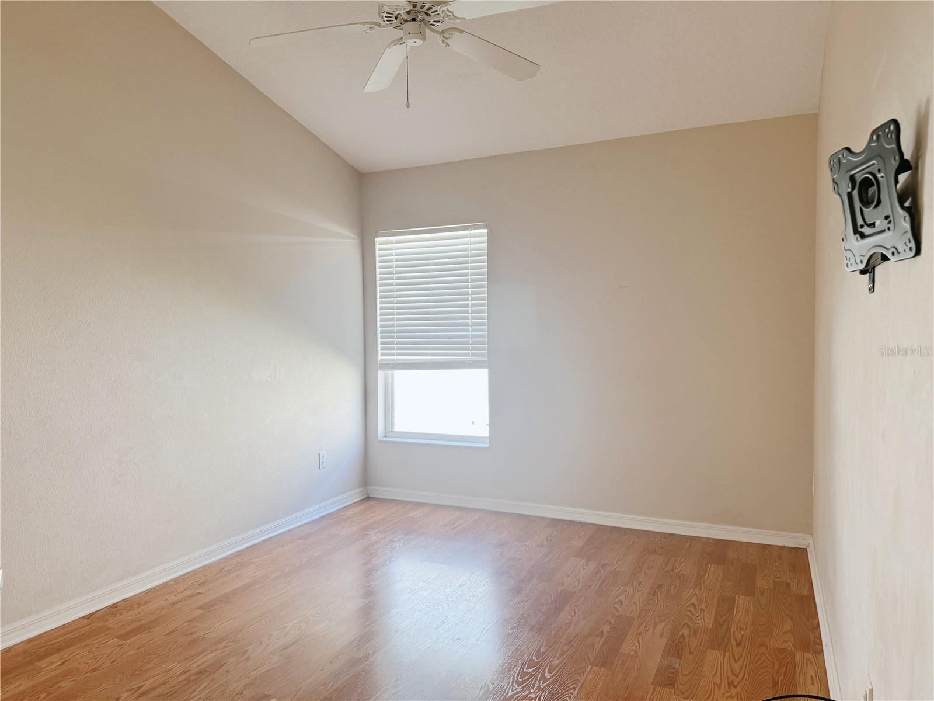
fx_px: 648
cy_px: 350
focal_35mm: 24
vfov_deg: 56.8
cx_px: 467
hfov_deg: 71.6
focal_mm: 6.76
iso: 200
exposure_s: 1/120
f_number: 1.78
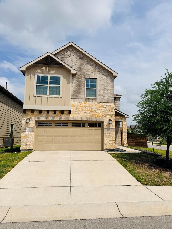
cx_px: 86
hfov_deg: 56.8
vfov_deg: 71.6
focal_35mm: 24
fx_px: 159
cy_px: 114
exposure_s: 1/14286
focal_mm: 6.76
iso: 80
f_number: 1.78
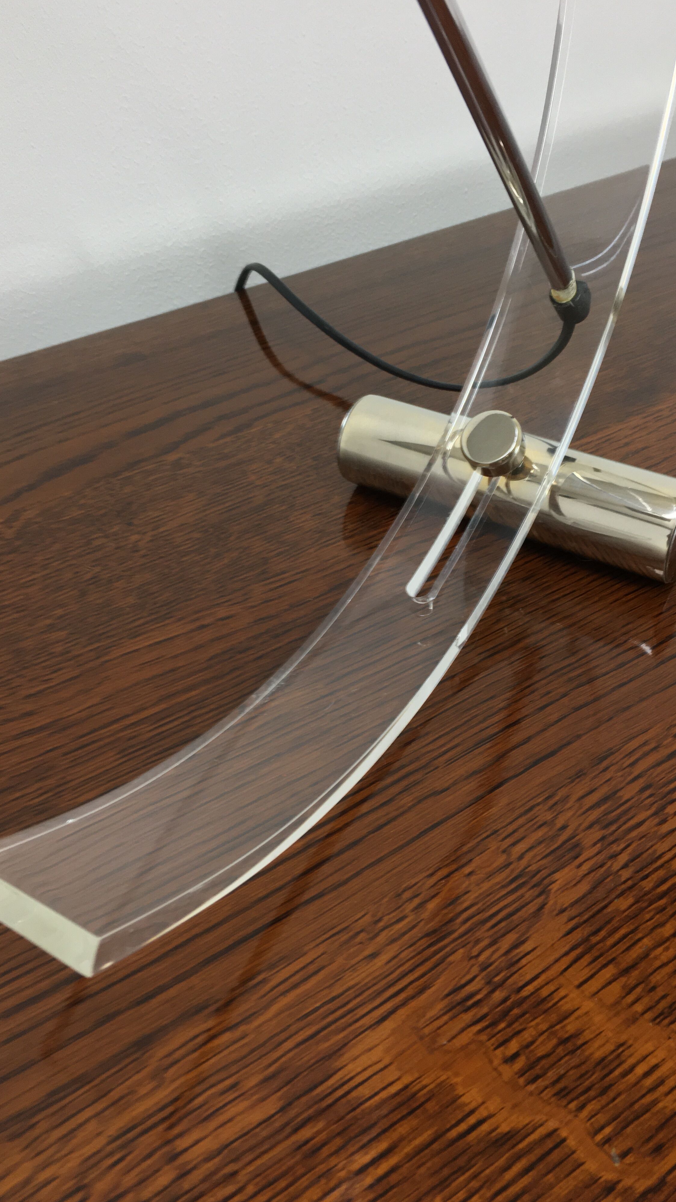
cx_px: 403
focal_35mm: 32
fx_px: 1020
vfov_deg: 61.0
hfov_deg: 36.5
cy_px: 599
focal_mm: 4.15
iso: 64
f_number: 2.2
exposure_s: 1/33
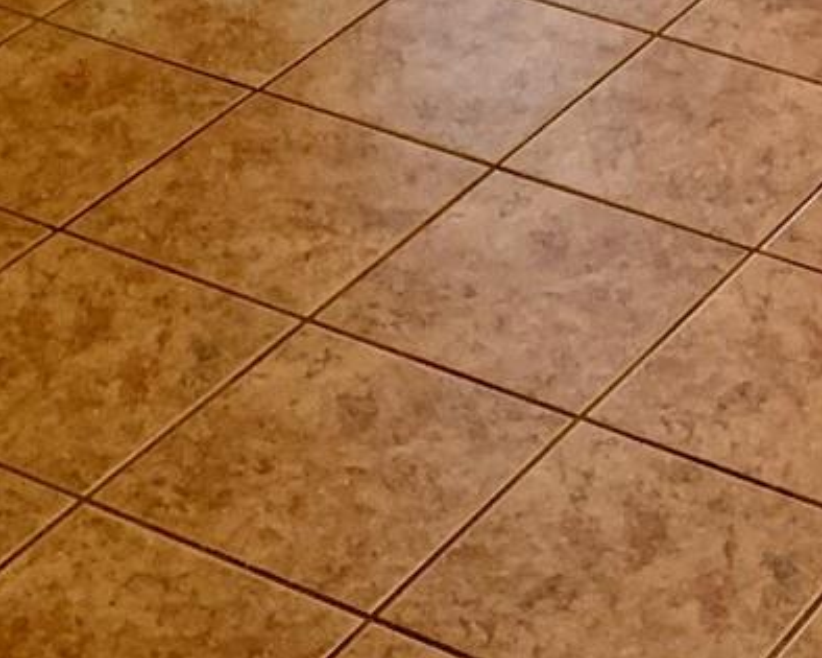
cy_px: -911
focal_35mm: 132
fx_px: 3211
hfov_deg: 14.4
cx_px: 826
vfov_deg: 10.2
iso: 200
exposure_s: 1/60
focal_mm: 4.25
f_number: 1.8
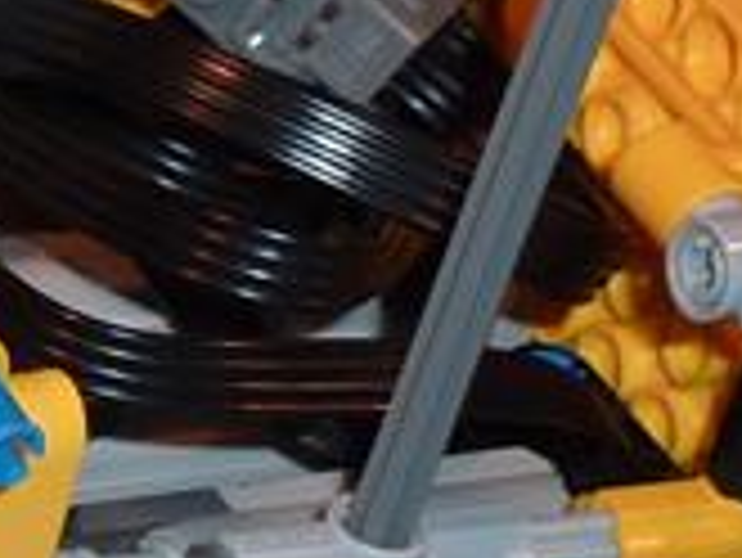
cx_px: -1034
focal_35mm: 261
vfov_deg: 5.7
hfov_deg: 7.1
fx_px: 5599
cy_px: 760
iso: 100
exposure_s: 1/30
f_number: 3.7
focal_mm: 6.9
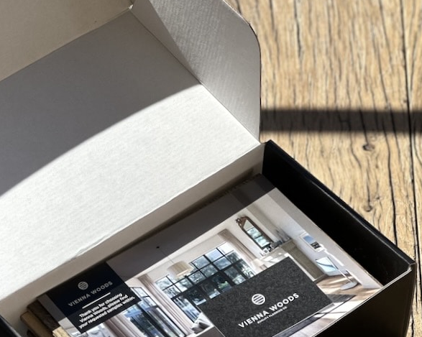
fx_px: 2047
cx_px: 145
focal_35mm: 164
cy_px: 225
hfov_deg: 11.8
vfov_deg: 9.4
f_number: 2.8
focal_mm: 9
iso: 25
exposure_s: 1/201
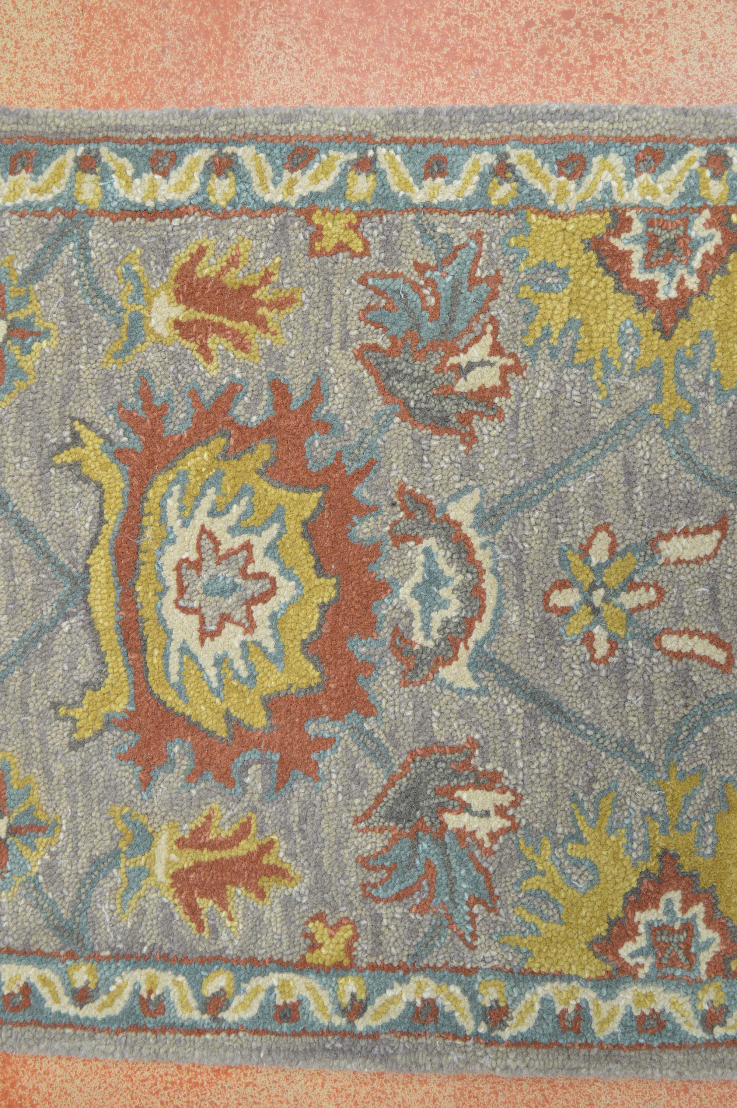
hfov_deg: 31.8
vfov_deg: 46.4
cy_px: 554
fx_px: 1292
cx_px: 368
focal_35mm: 42
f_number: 5.6
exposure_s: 1/80
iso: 800
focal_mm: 28
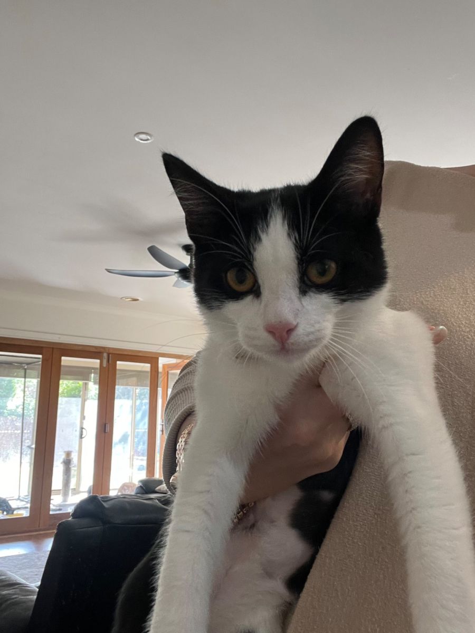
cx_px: 238
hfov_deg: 46.8
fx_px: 549
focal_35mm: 30
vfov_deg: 60.0
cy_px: 316
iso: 125
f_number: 2.2
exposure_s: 1/50
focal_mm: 2.71
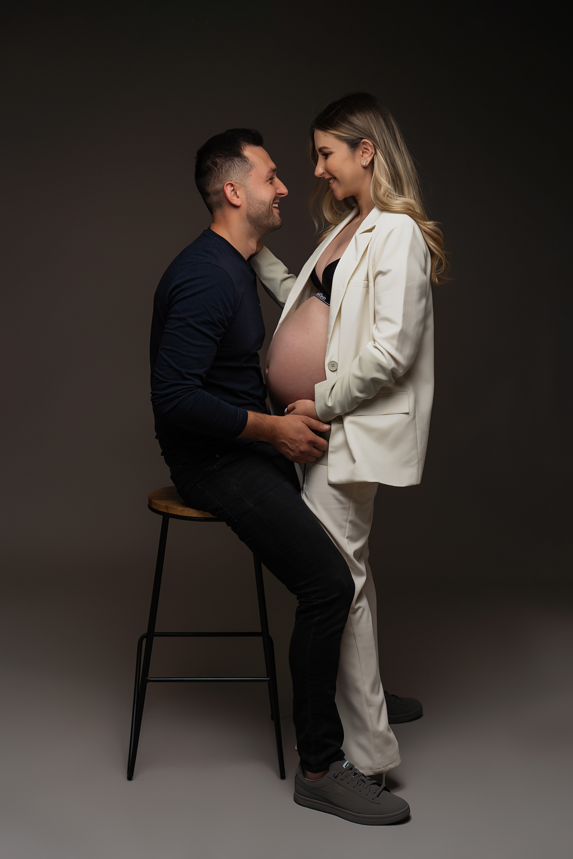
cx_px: 286
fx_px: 1194
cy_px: 430
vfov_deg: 39.6
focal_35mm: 50
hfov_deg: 27.0
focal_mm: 50
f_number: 5
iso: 200
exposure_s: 1/160
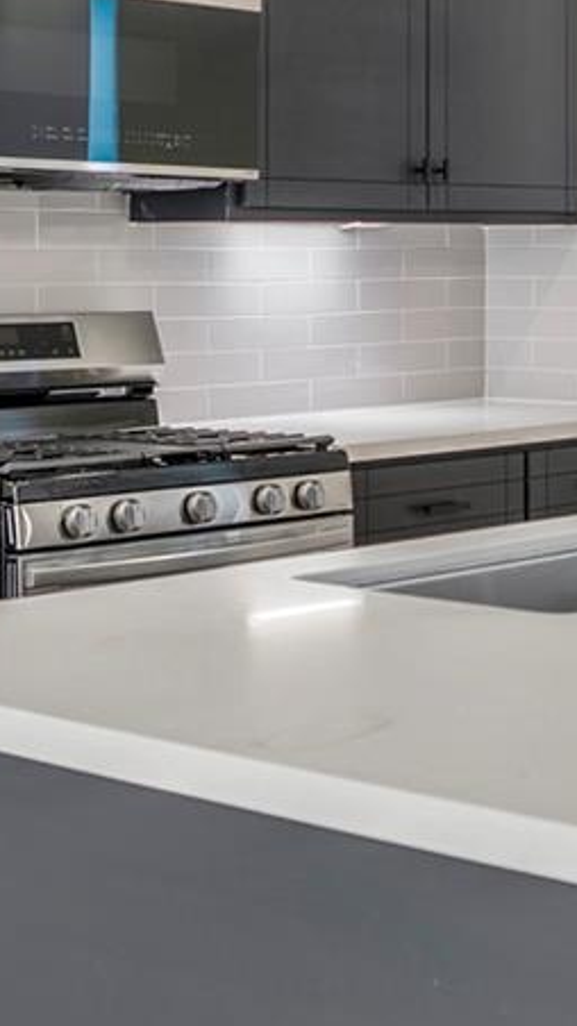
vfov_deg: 27.4
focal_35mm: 76
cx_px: 706
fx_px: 2069
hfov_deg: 15.3
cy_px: 221
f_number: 2.8
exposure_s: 1/320
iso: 100
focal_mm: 16
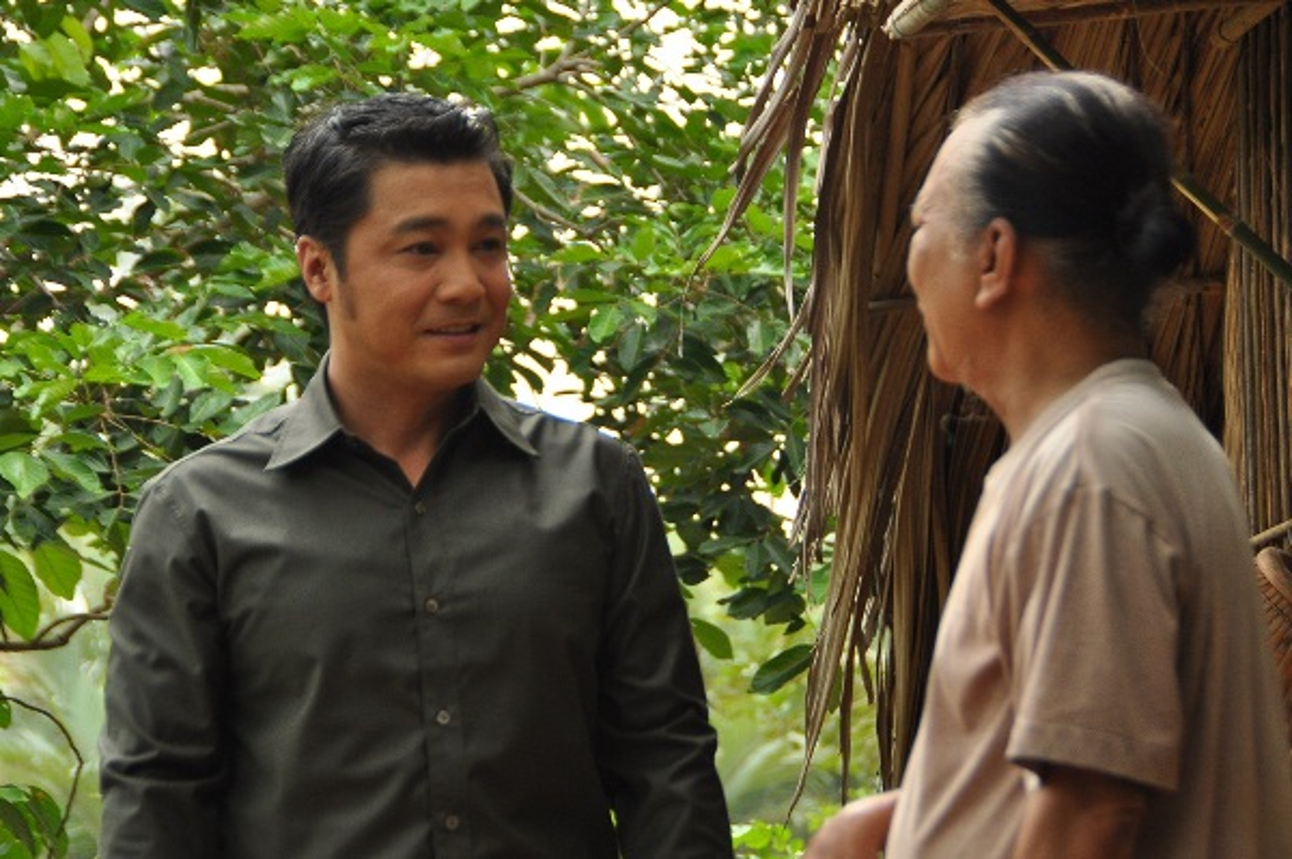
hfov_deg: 13.7
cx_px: 646
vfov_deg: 9.1
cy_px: 430
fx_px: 5379
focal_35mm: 150
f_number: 5.6
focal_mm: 100
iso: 400
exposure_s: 1/100
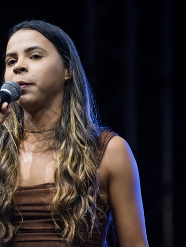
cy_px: 123
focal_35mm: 435
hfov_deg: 3.4
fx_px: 3112
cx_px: 45
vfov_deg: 4.6
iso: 2500
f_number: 2.8
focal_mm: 200
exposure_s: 1/400
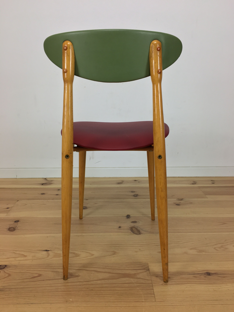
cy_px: 156
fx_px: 261
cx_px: 117
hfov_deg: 48.2
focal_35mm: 29
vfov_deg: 61.7
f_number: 2.2
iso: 40
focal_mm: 4.15
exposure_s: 1/33
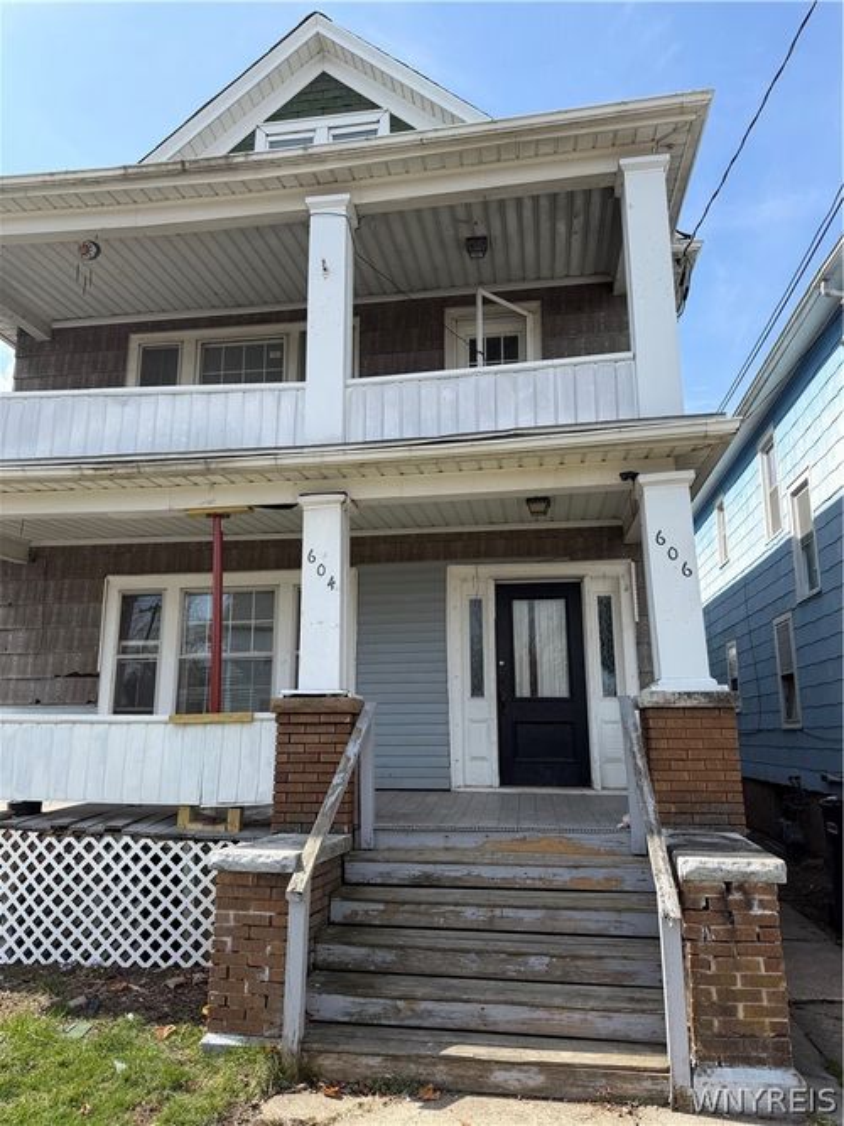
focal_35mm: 24
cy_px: 563
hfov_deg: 56.8
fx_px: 780
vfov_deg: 71.6
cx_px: 422
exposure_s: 1/3145
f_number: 1.78
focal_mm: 6.76
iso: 80
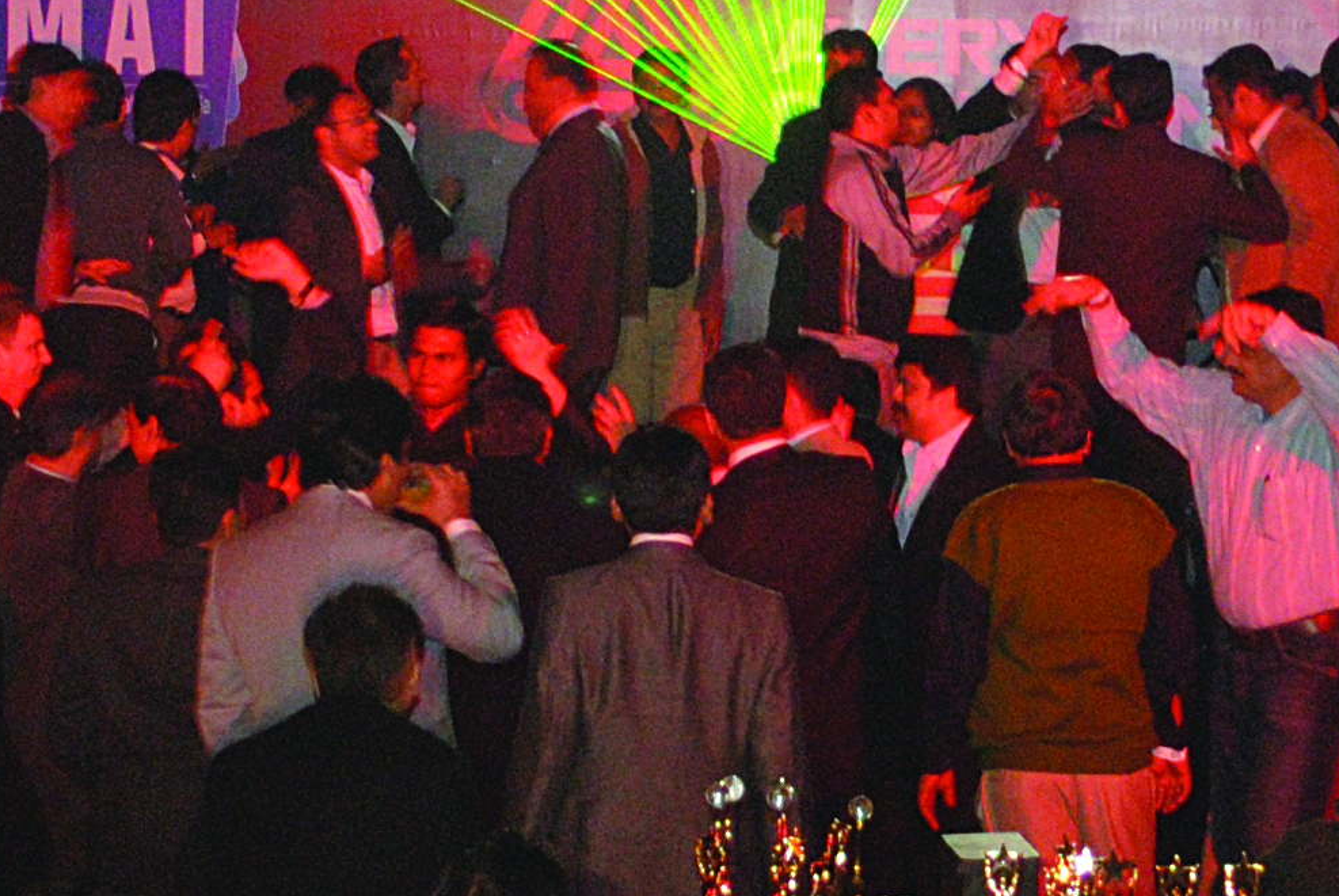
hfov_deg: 10.3
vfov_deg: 6.9
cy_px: -24
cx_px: 830
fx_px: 7449
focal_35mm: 200
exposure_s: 1/20
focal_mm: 34
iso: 800
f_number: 5
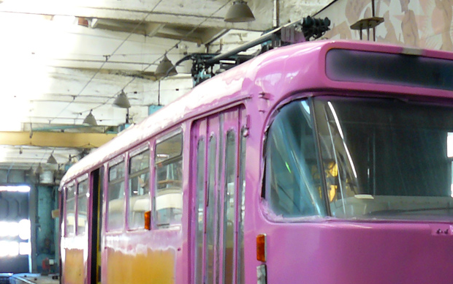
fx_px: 778
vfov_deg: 20.4
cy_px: 234
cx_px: 309
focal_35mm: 63
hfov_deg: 32.1
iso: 100
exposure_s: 1/4
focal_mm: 6
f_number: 2.8
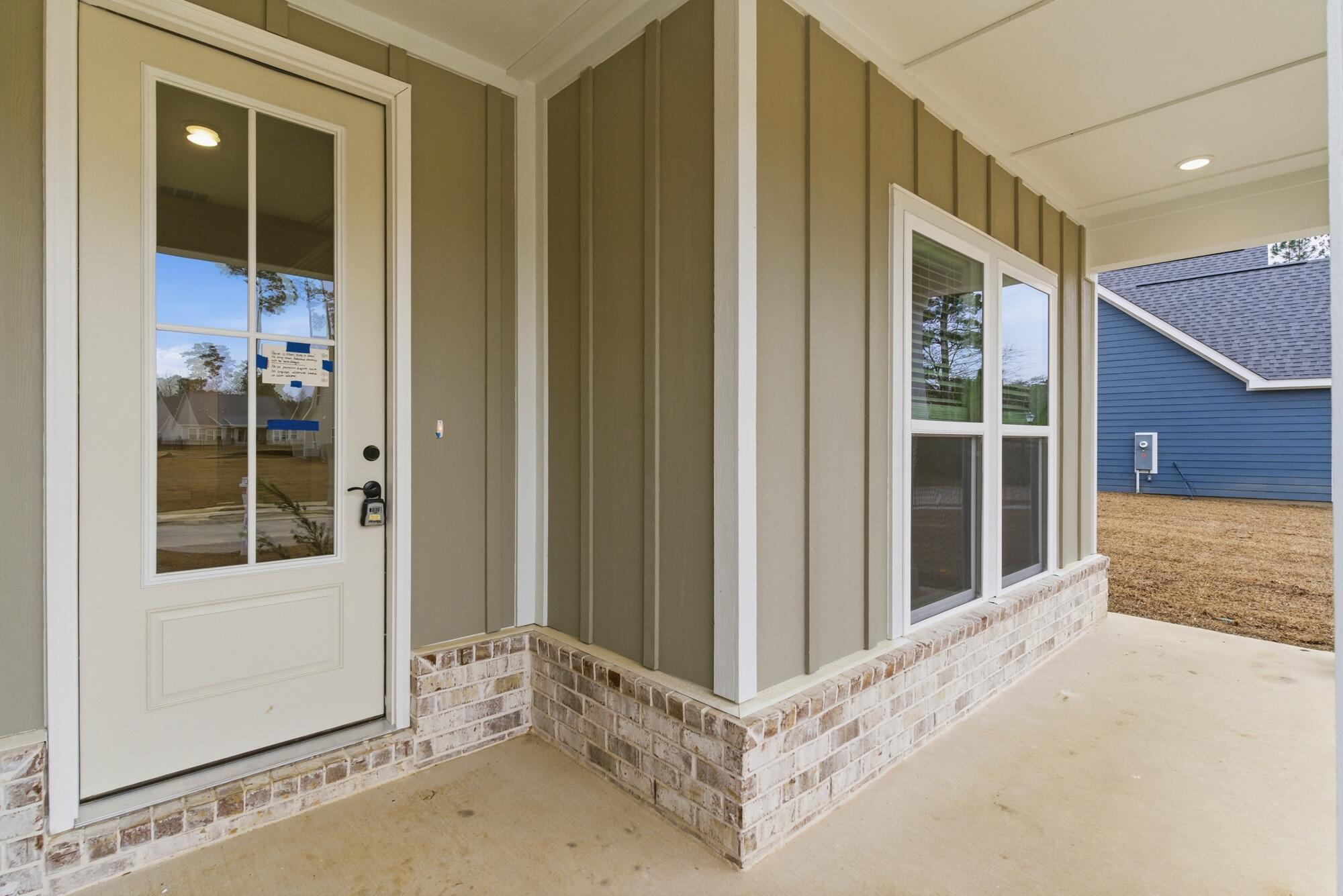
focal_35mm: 17
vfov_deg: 70.5
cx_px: 672
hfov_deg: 93.3
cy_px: 448
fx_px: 634
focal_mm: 17
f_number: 8
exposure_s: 1/800
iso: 500
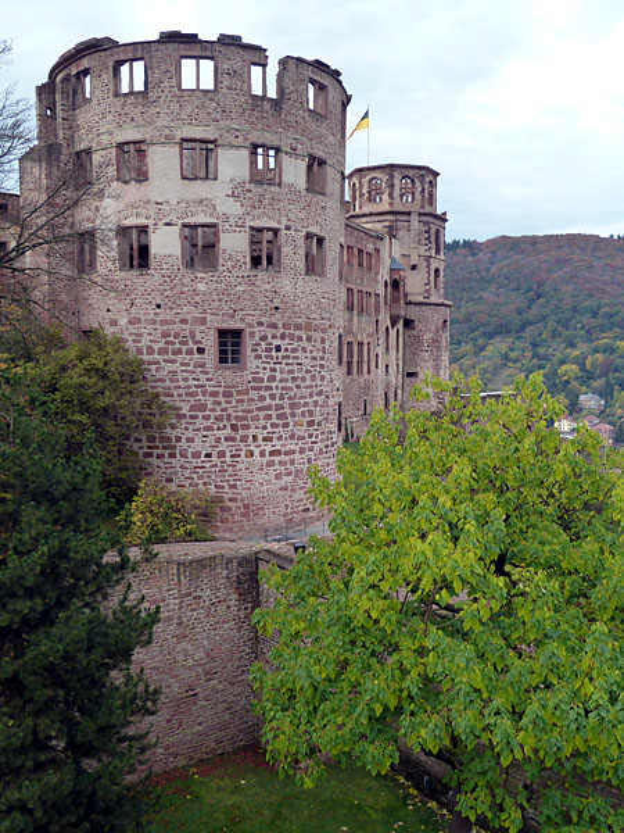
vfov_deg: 56.8
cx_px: 312
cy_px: 416
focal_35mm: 32
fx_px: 769
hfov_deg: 44.2
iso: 125
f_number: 3.5
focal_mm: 5.3
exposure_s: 1/100
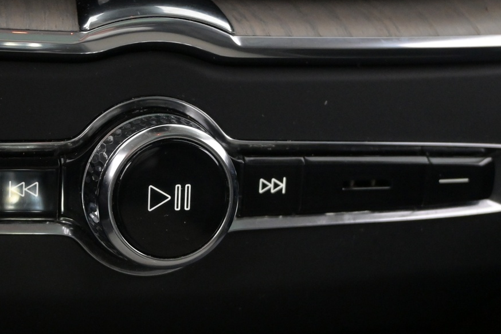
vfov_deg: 17.8
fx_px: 1064
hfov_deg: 26.1
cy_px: 184
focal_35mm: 76
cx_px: 111
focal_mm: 27.5
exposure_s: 1/40
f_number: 4.5
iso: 3600
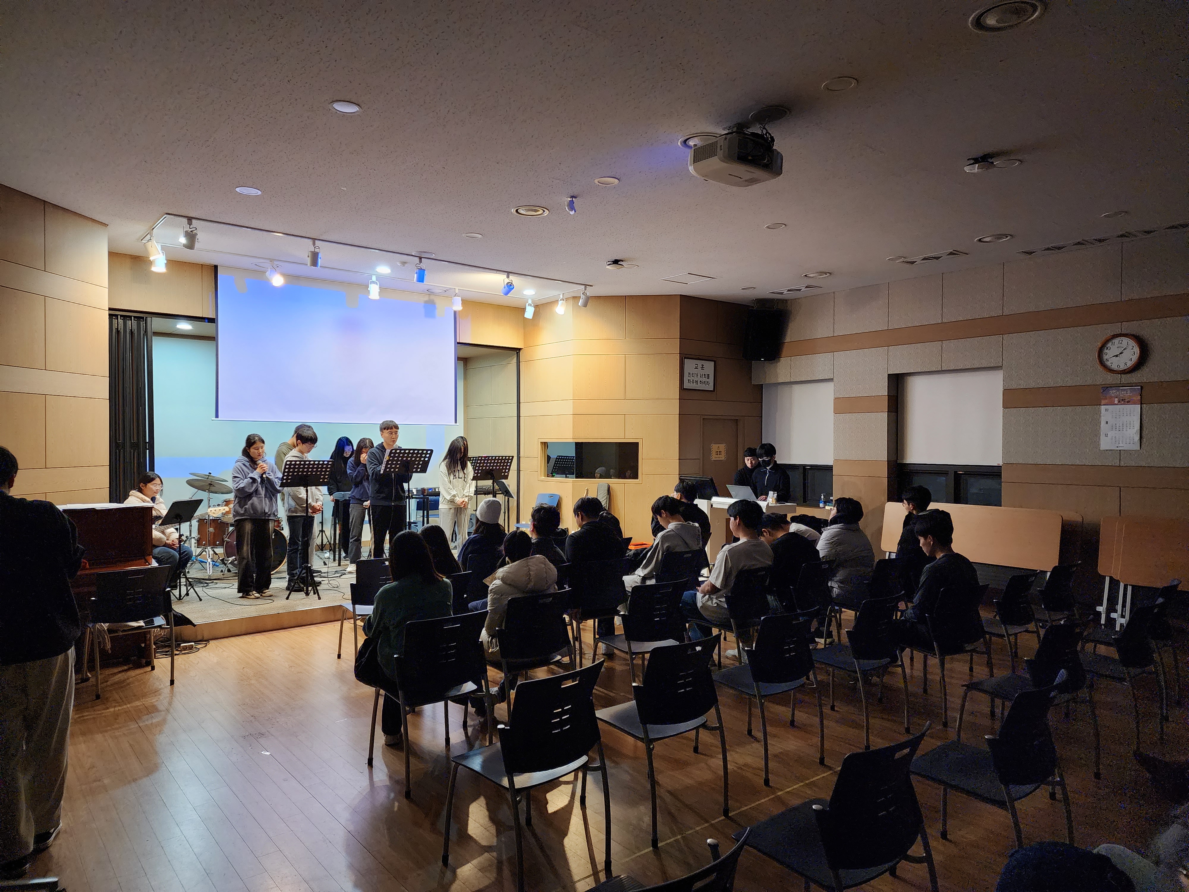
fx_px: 790
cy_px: 446
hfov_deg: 73.9
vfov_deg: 58.9
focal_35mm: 23
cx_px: 594
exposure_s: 1/120
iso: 640
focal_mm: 6.4
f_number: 1.8
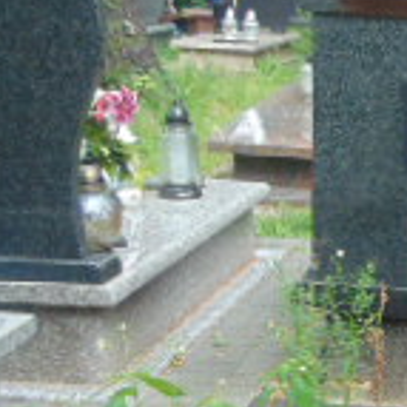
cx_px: 532
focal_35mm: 99
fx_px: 1317
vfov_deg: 17.3
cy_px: 373
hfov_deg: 16.6
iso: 80
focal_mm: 4.5
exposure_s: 1/200
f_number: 3
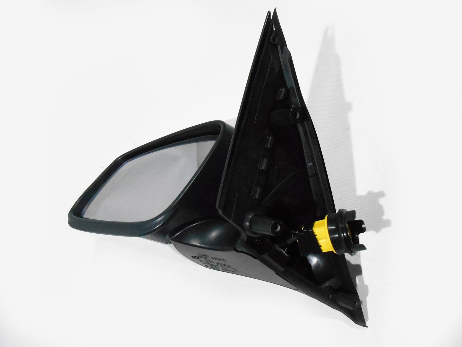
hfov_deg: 67.3
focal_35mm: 26
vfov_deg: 53.1
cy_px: 174
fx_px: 347
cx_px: 231
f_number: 3.4
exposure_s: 1/200
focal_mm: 4.7
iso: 800
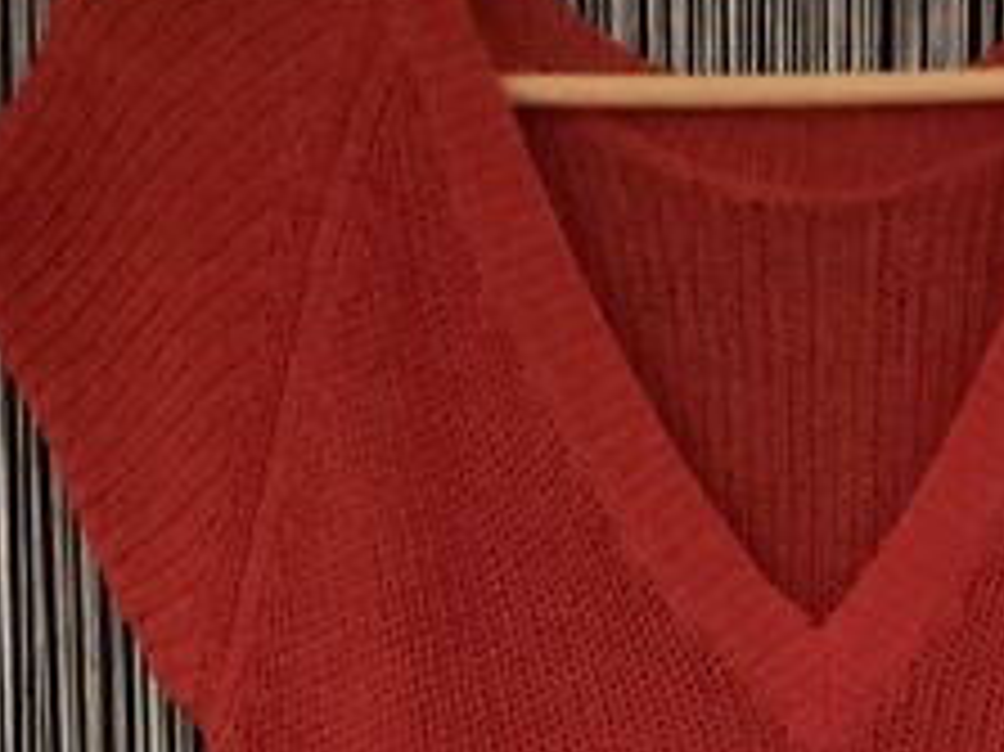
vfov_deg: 15.8
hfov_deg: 21.7
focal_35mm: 89
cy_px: 941
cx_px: 842
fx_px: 2580
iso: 800
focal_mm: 3.3
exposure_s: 1/17
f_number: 2.4
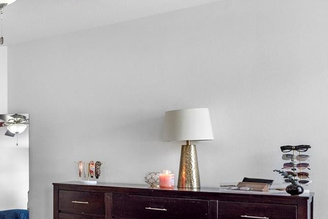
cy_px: 145
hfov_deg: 28.9
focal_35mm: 43
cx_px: -162
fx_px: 392
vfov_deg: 31.0
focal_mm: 14
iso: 250
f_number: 9
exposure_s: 1/40
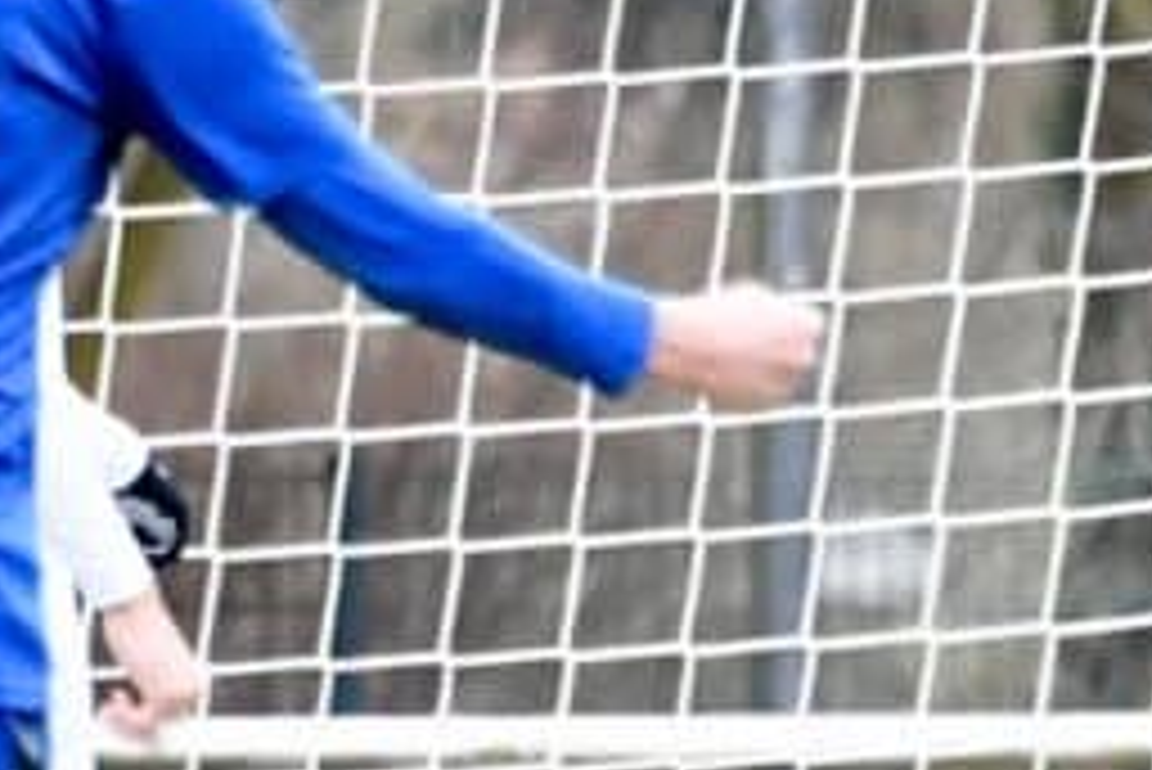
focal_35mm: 2876
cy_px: -83
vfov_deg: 0.5
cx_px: -904
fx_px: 92080
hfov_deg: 0.7
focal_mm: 360
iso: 3600
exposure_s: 1/1600
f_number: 5.6
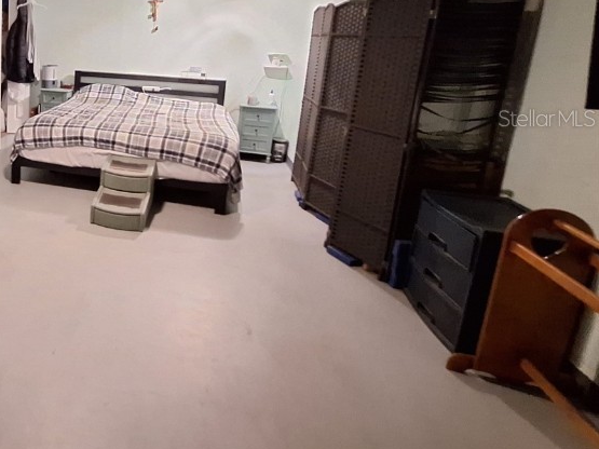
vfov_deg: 54.4
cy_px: 118
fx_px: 415
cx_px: 47
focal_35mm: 24
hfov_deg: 59.6
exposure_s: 1/11
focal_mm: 1.74
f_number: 2.2
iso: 800
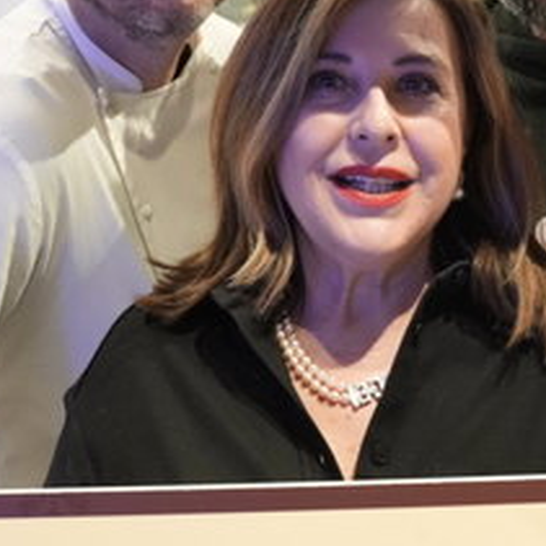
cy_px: 128
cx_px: 496
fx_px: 1660
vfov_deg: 18.5
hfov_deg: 18.4
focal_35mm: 93
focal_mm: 28
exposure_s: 1/80
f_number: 4
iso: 4000
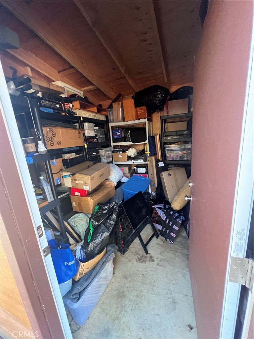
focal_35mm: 13
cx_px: 127
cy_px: 170
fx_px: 127
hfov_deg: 89.9
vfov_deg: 106.2
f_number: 1.8
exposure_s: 1/53
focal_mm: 1.57
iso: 1000
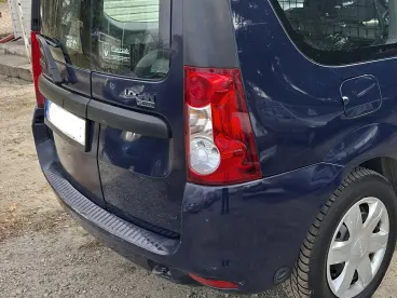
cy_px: 112
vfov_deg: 35.8
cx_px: 320
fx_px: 459
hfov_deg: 44.4
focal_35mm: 40
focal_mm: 5.54
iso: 50
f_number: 1.8
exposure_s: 1/432
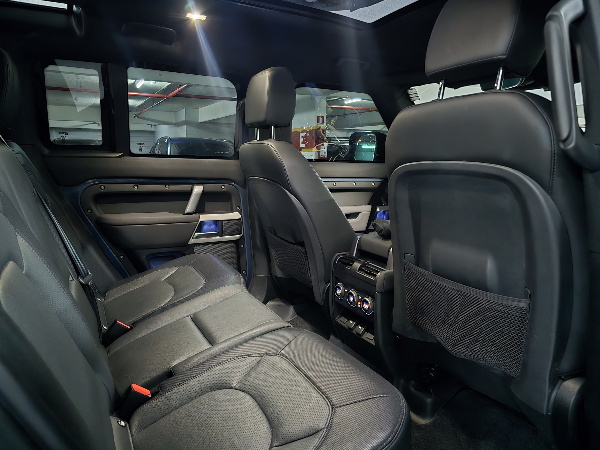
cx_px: 300
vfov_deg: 58.9
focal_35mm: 23
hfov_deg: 73.9
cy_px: 225
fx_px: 399
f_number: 1.7
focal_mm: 6.3
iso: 3200
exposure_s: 1/8.59
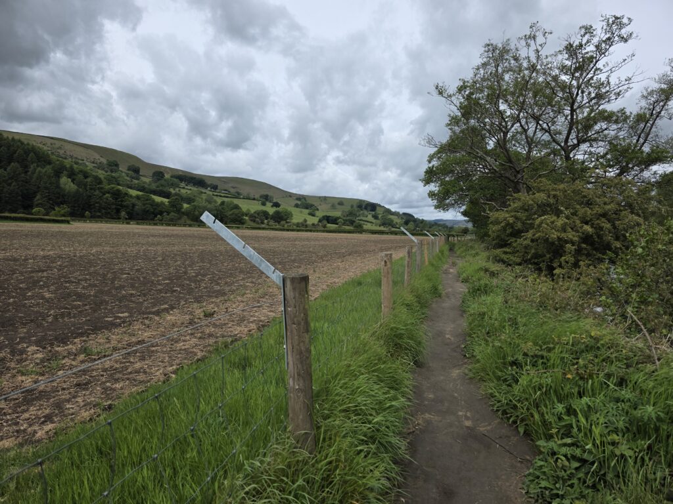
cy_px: 252
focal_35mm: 23
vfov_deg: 58.9
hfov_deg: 73.9
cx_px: 336
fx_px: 447
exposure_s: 1/5958
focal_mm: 6.3
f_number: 1.7
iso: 80
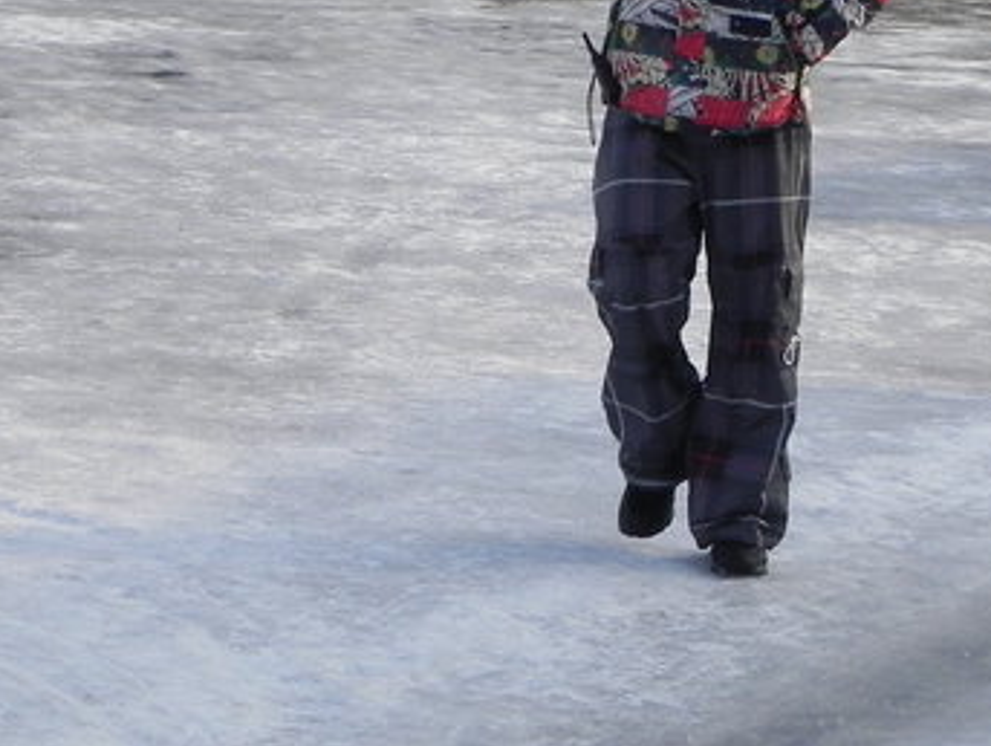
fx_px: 5674
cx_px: 711
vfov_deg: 7.5
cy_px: 20
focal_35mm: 198
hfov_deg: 10.0
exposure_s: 1/362
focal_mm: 15.1
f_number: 6.3
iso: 160
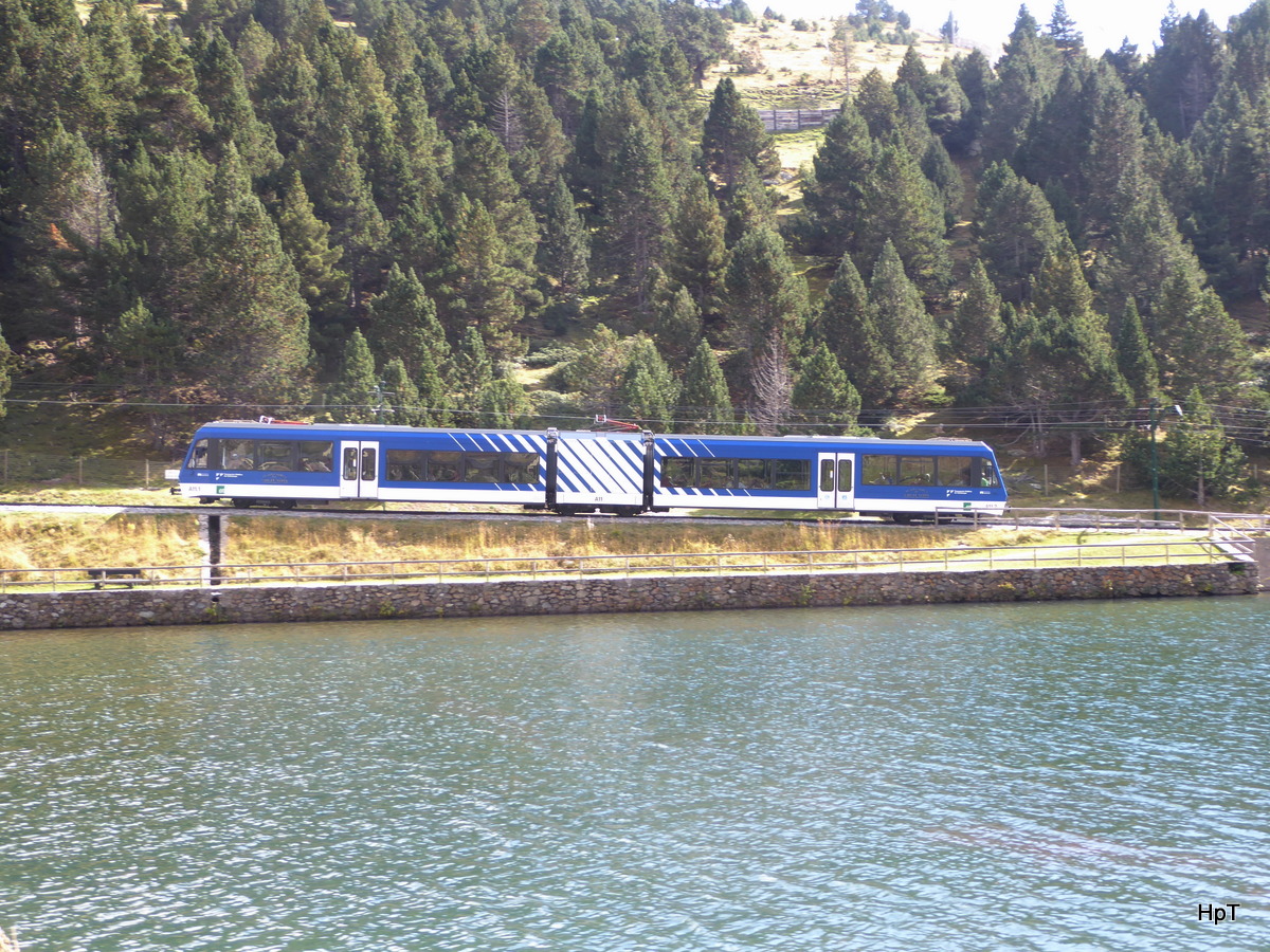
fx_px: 1944
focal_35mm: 53
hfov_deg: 36.2
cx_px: 635
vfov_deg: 27.5
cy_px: 476
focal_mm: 9
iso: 80
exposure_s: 1/60
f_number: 4.1
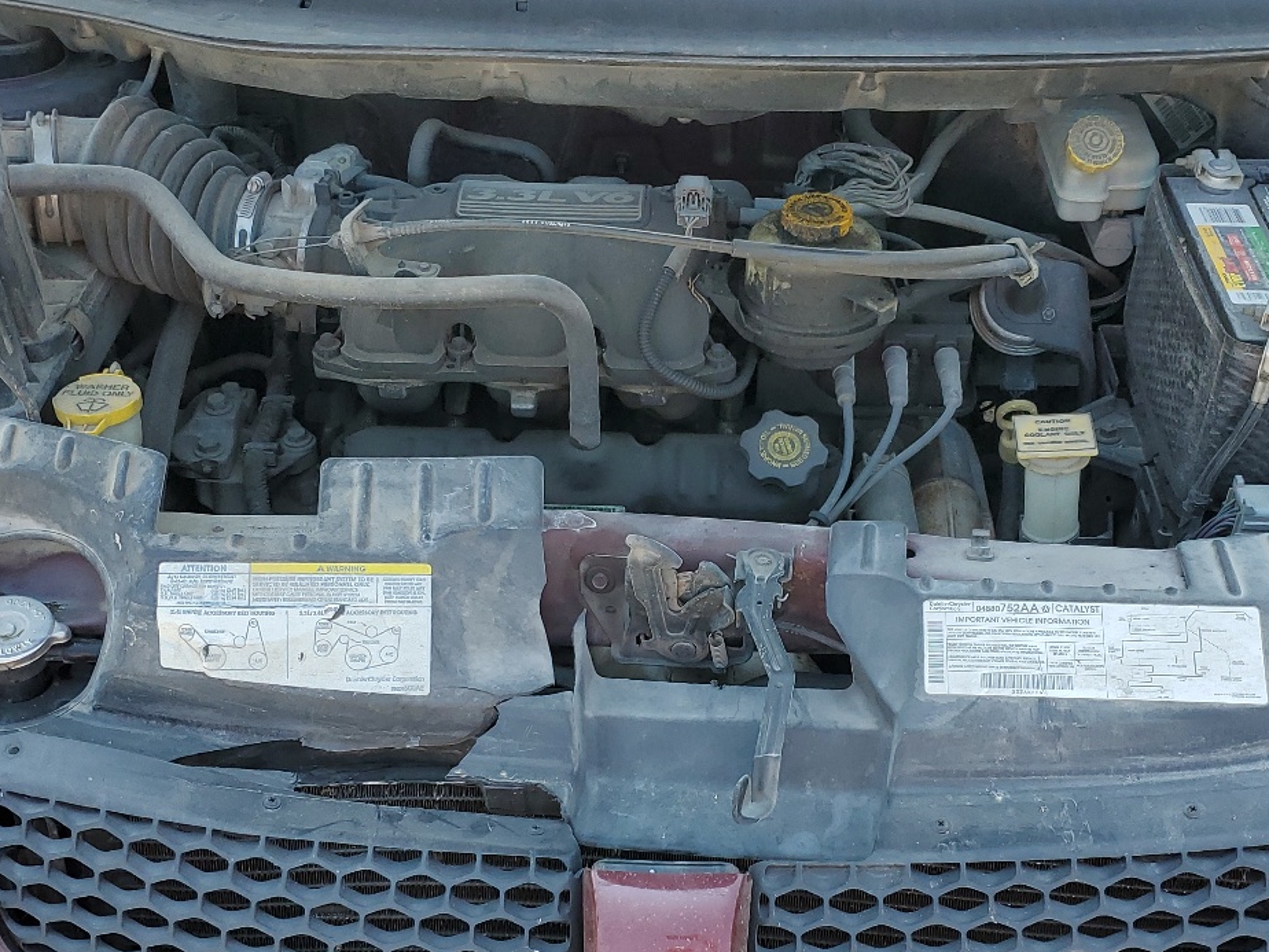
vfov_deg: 32.0
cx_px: 710
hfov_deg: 42.0
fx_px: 1650
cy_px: 593
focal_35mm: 45
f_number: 1.5
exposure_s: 1/588
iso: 50
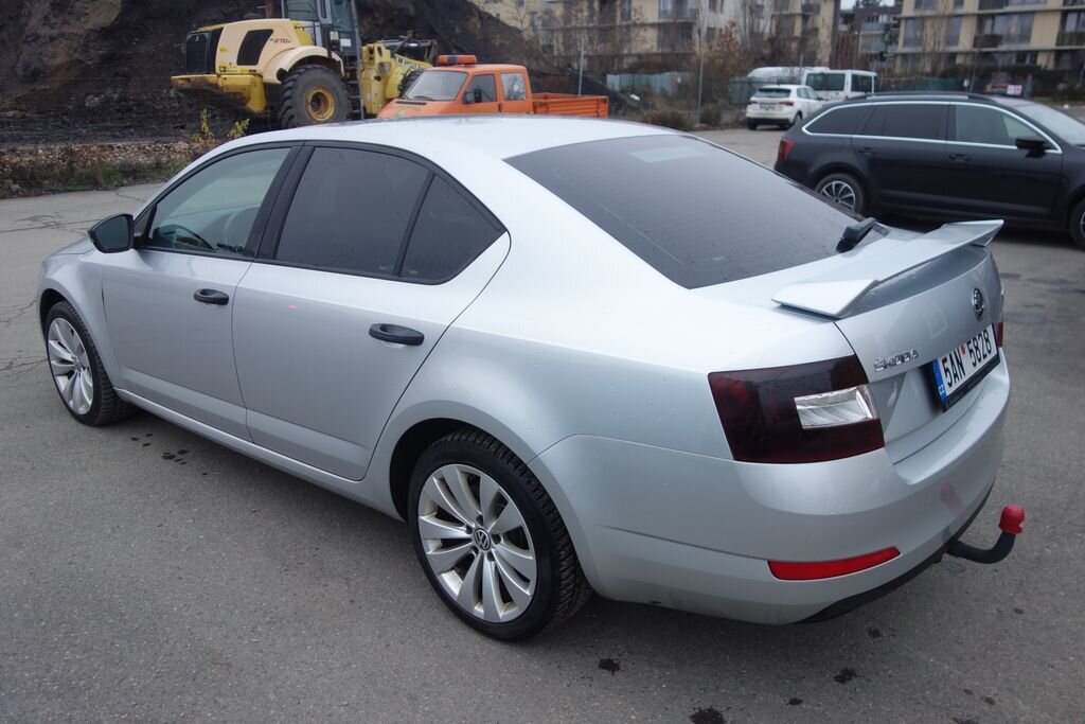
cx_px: 542
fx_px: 844
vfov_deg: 46.4
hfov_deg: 65.5
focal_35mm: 28
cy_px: 362
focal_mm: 10.4
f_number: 2
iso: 125
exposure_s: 1/100
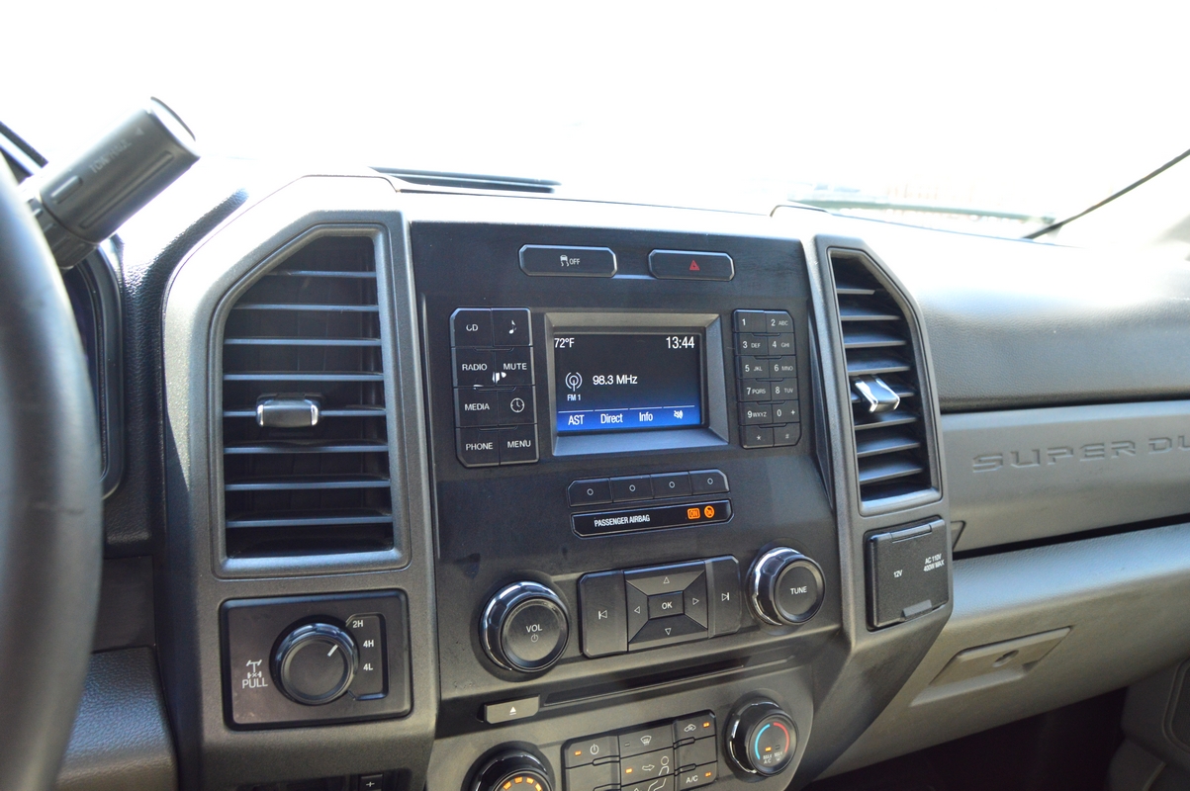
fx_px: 892
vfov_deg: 47.9
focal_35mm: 27
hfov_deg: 67.4
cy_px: 396
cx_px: 595
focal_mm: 18
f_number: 7.1
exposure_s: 1/60
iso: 800
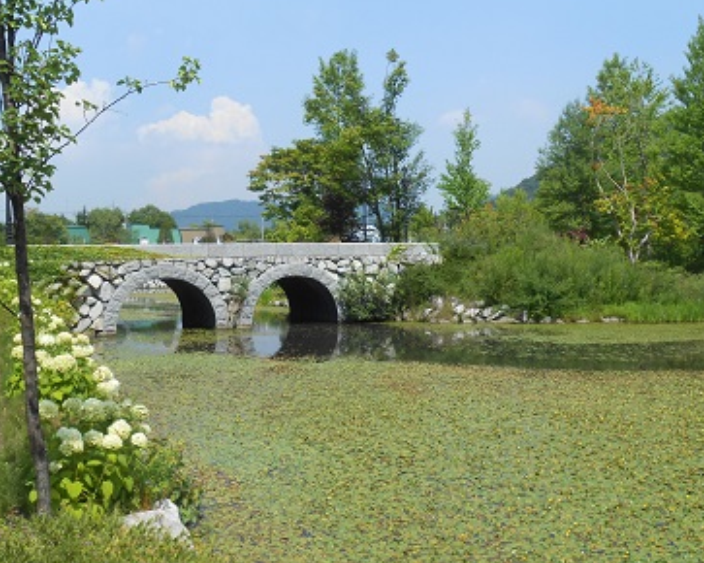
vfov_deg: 39.1
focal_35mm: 38
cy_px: 282
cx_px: 336
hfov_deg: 47.9
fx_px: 791
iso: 80
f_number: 3.9
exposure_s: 1/640
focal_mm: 6
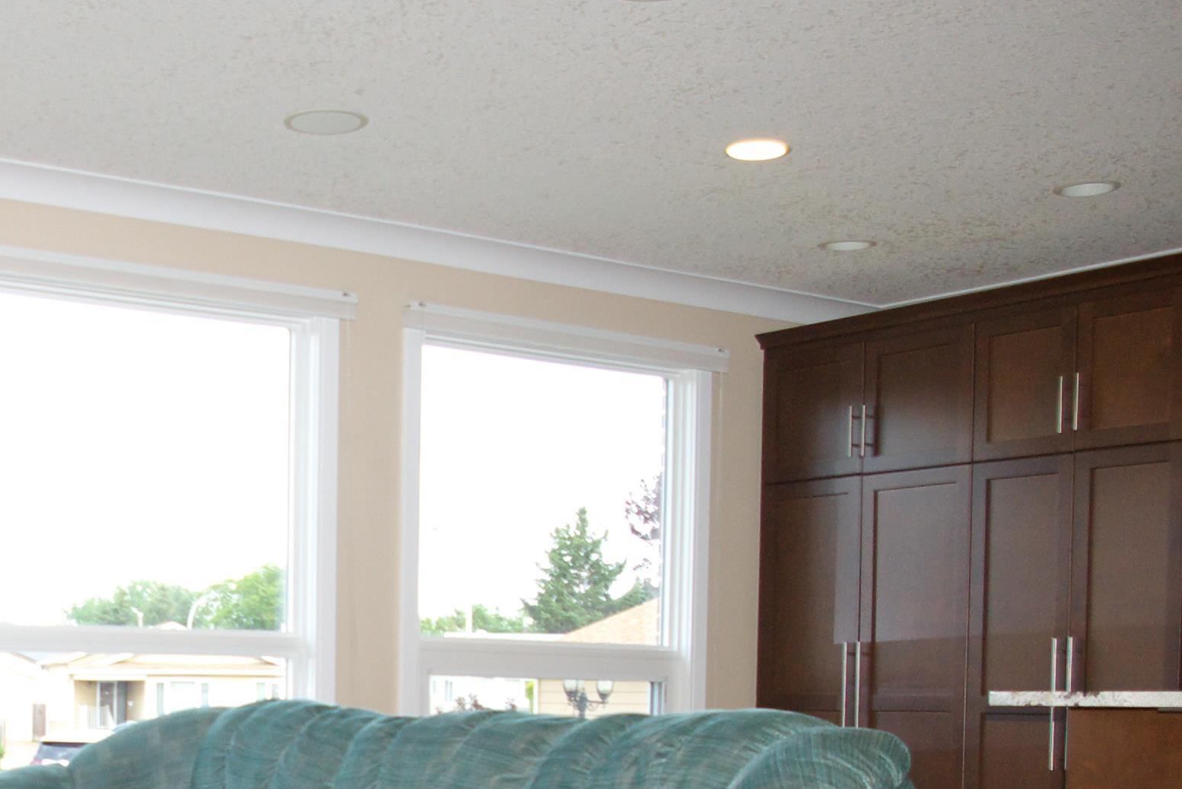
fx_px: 2002
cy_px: 759
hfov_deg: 31.6
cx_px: 159
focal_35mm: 61
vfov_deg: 21.6
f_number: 6.7
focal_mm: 21
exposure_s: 1/180
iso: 800
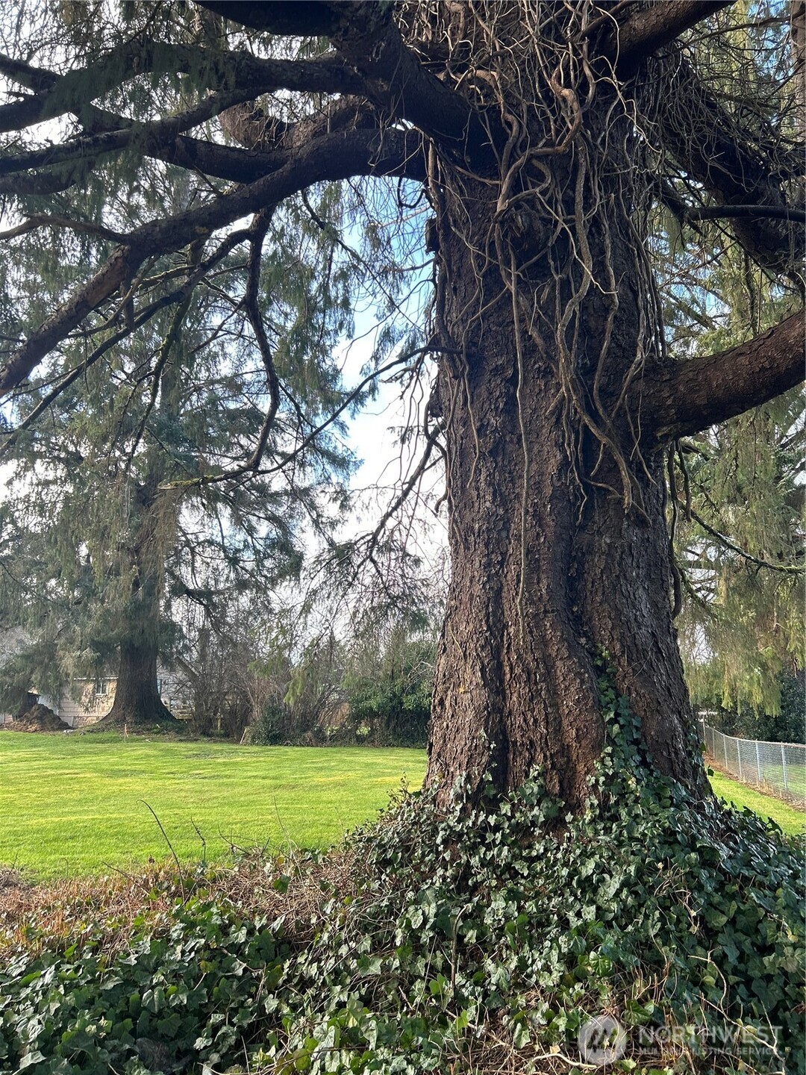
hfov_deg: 53.1
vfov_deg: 67.3
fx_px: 807
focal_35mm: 26
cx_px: 403
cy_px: 538
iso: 32
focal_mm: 5.7
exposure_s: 1/149
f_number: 1.5
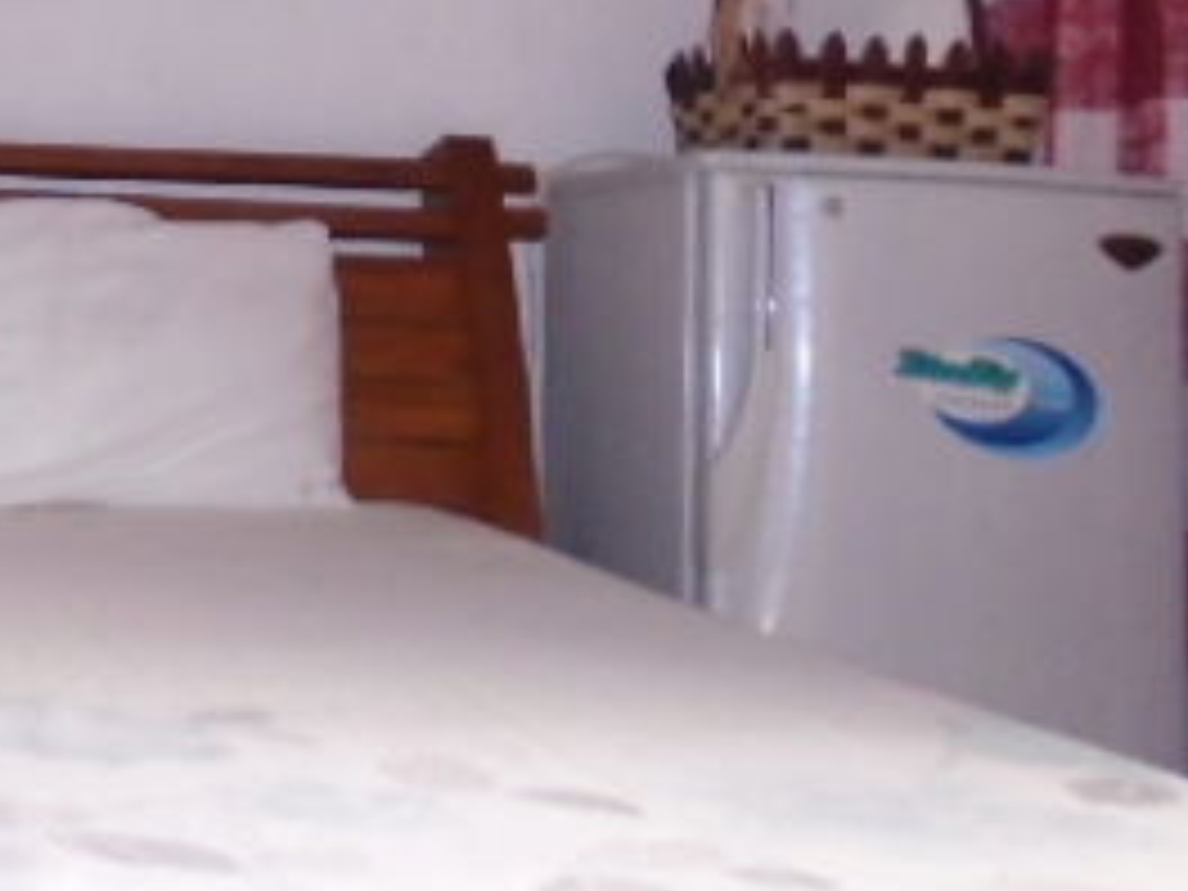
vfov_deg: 22.7
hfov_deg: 28.3
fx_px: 2162
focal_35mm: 63
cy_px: 99
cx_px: -72
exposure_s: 1/125
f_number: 3.2
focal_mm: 4.6
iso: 400
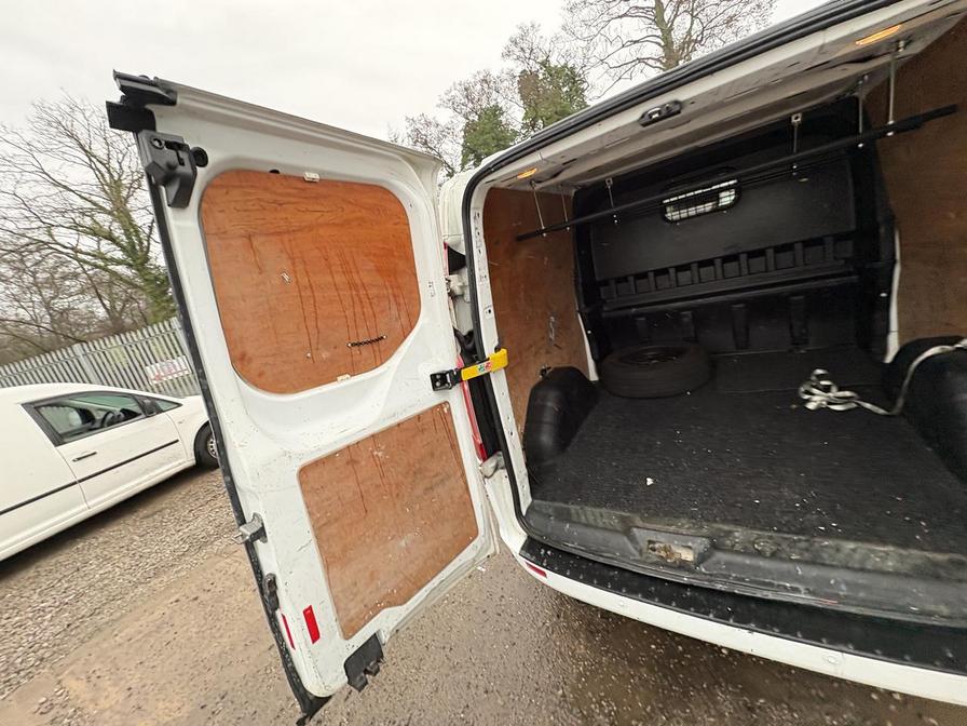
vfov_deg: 85.7
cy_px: 363
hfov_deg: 102.1
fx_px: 391
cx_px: 484
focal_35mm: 14
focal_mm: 2.22
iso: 160
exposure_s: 1/99
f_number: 2.2
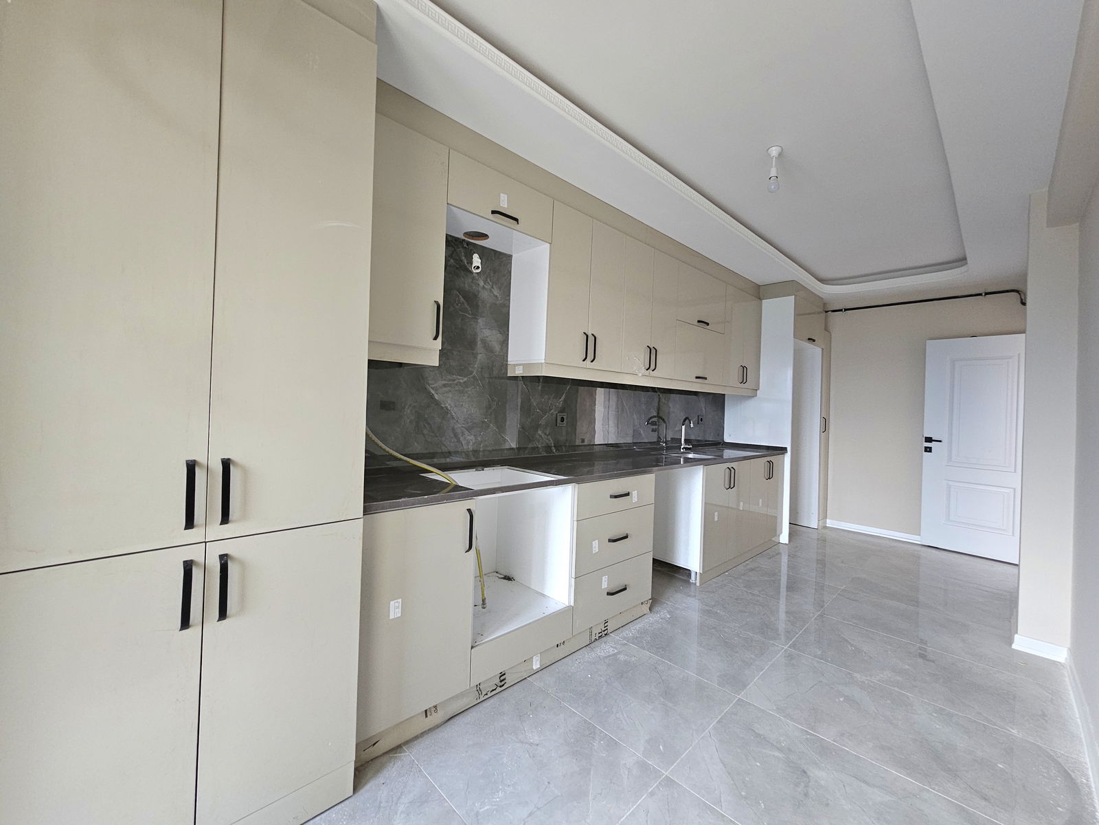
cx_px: 550
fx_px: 413
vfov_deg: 89.9
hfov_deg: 106.2
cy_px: 412
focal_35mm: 13
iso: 320
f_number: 2.2
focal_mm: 2.2
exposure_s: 1/30
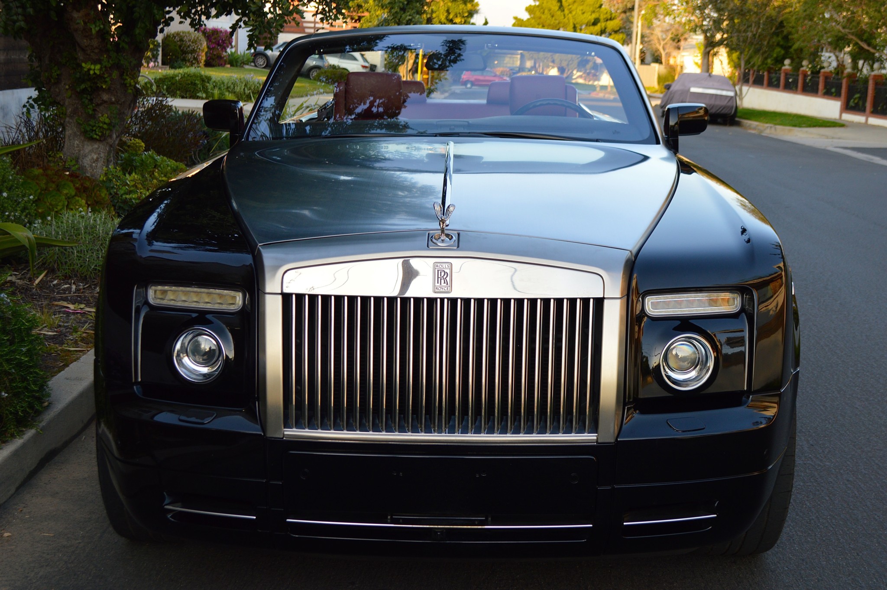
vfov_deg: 26.4
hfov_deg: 38.9
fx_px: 1256
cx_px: 444
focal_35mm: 51
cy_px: 295
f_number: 5.6
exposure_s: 1/125
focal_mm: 34
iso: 220
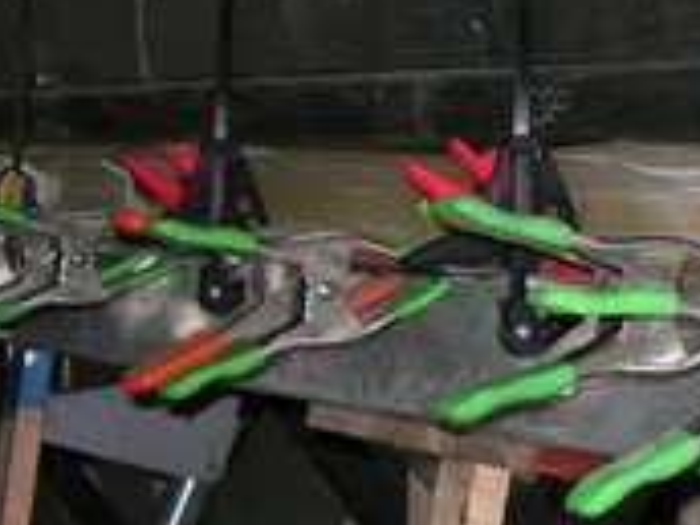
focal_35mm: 141
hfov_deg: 13.7
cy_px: 301
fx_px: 2851
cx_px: 753
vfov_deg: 10.5
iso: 64
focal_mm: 7.8
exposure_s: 1/60.1
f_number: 2.8
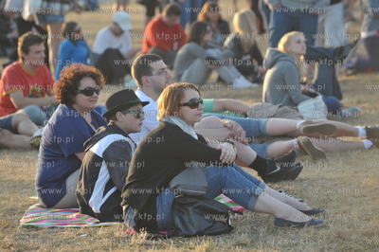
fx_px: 2104
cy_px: 126
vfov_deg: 6.9
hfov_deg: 10.3
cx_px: 190
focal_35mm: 200
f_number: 5.6
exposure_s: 1/250
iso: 400
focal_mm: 200
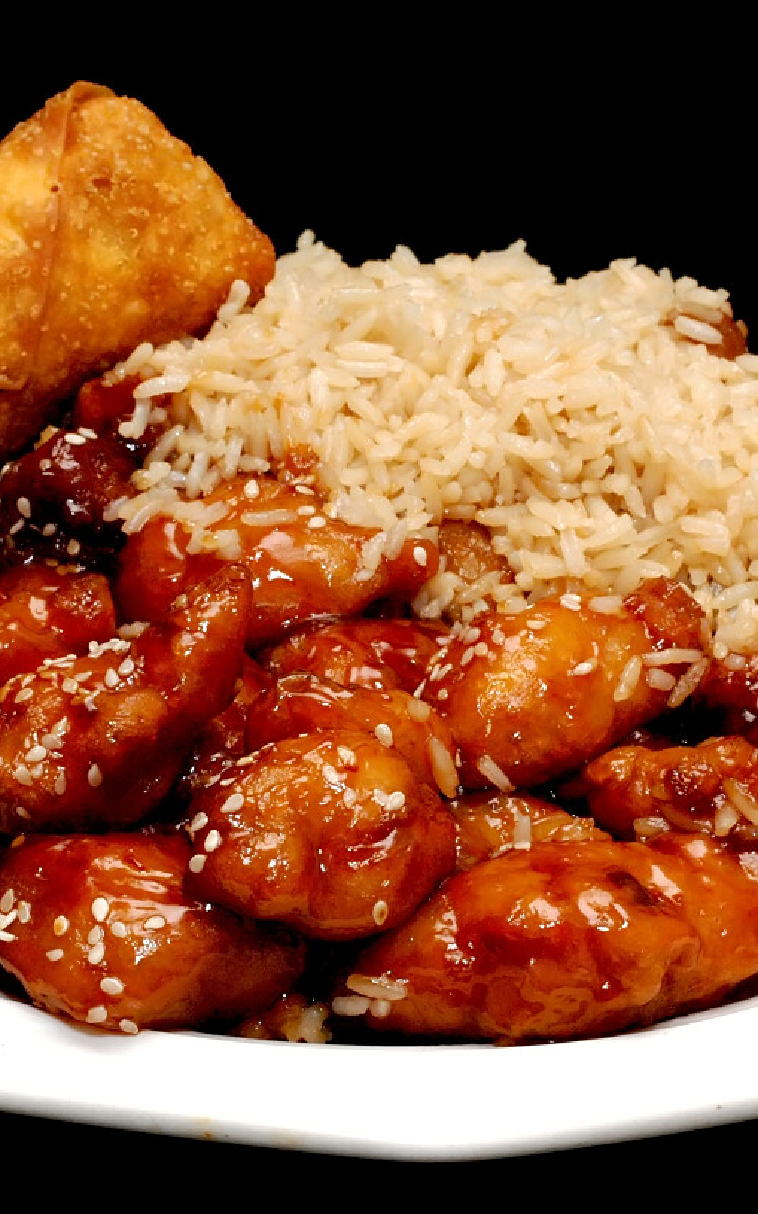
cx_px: 365
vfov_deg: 17.4
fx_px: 3968
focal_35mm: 120
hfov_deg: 10.9
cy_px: 629
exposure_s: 1/60
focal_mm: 50
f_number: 16
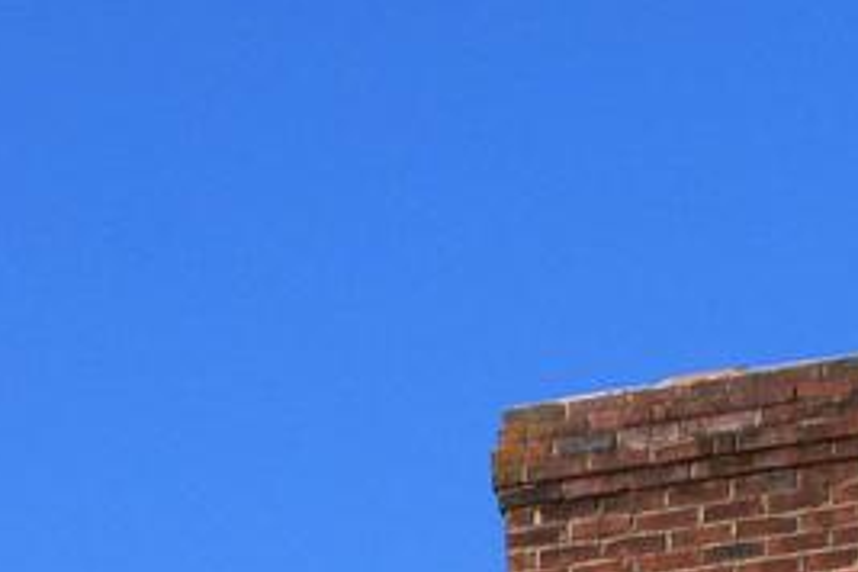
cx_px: -488
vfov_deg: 5.5
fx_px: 5481
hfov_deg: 8.7
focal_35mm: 230
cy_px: 1817
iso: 360
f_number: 11
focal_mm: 20
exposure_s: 1/500
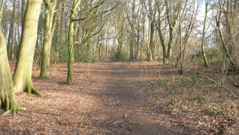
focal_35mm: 42
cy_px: 72
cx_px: 120
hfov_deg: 48.3
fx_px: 266
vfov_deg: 28.4
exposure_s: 1/62
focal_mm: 7.8
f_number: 2.8
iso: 50
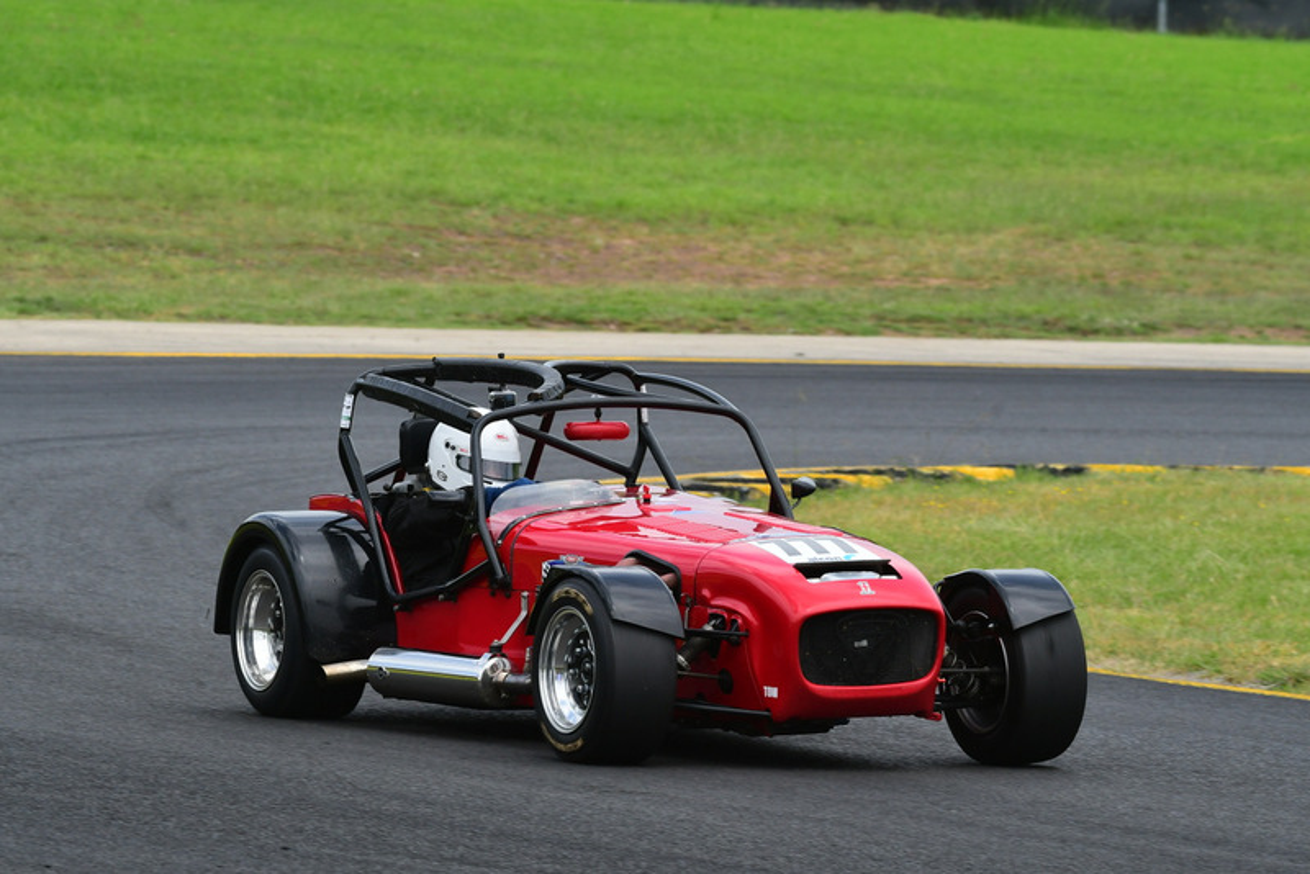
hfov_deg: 5.7
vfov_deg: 3.8
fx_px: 13104
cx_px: 655
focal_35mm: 360
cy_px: 437
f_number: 10
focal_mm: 240
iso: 500
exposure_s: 1/640
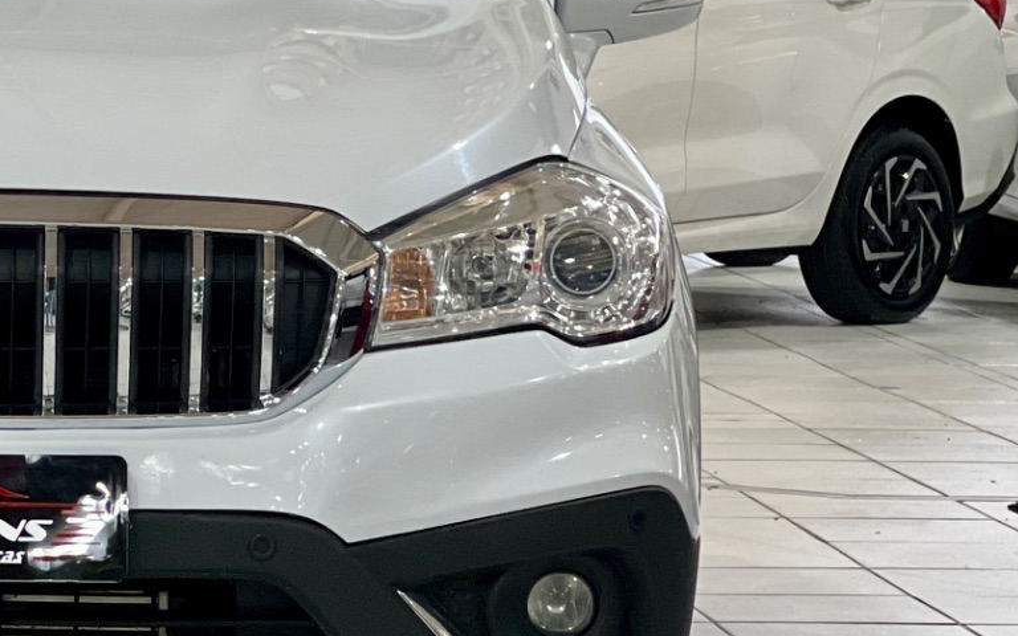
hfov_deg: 10.2
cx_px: -32
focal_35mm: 204
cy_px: 257
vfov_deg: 6.4
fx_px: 5660
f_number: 2.8
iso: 250
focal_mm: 9
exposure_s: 1/40
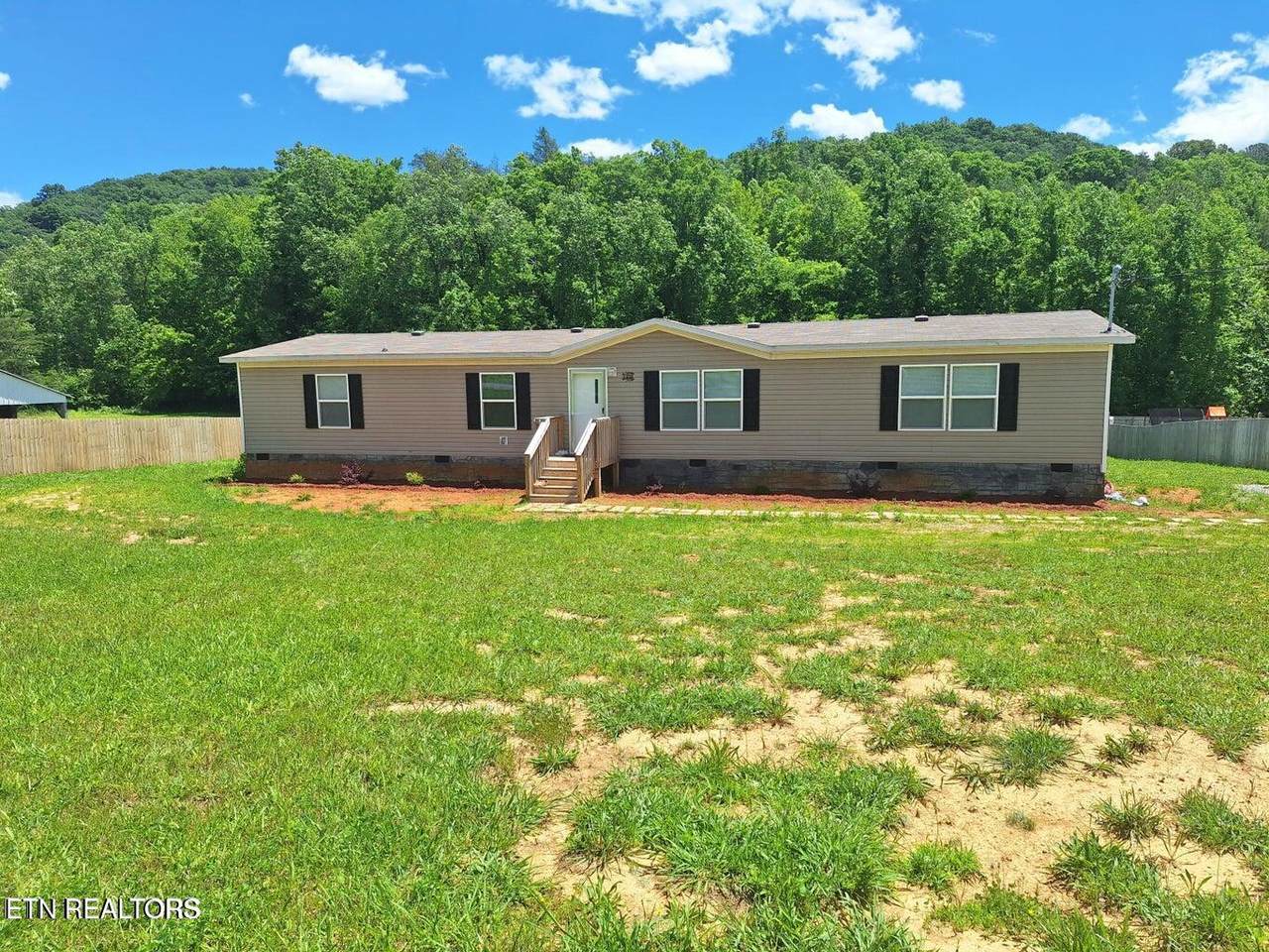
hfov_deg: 73.9
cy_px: 476
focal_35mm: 23
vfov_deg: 58.9
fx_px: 843
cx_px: 634
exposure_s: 1/2710
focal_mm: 5.54
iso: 40
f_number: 1.8
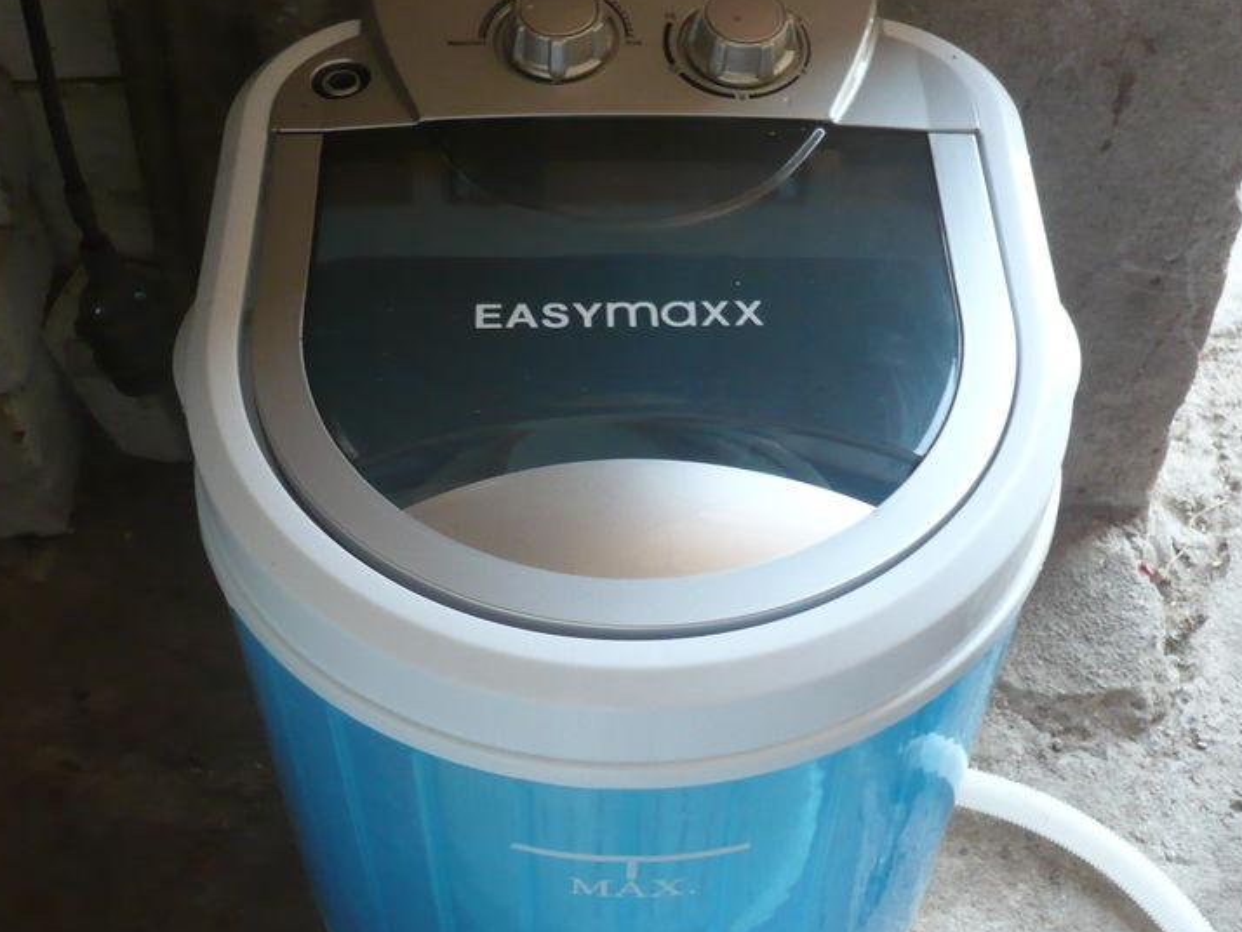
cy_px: 560
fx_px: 1759
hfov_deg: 38.9
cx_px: 571
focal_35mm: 49
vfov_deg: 29.6
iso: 200
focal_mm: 5.8
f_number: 2.8
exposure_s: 1/50
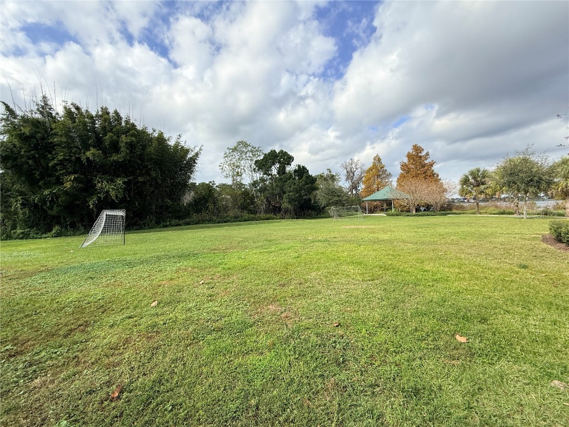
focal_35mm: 14
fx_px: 230
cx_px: 284
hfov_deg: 102.1
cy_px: 214
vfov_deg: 85.7
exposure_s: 1/1656
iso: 50
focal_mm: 2.22
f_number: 2.2
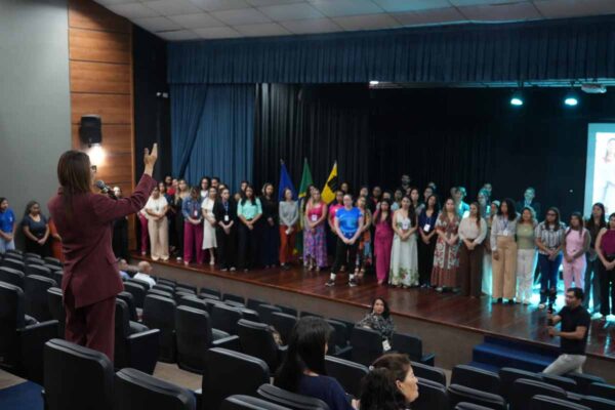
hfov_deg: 46.4
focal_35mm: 42
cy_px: 205
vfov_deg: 31.9
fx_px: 717
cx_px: 308
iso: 6400
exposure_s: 1/80
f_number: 4
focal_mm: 42
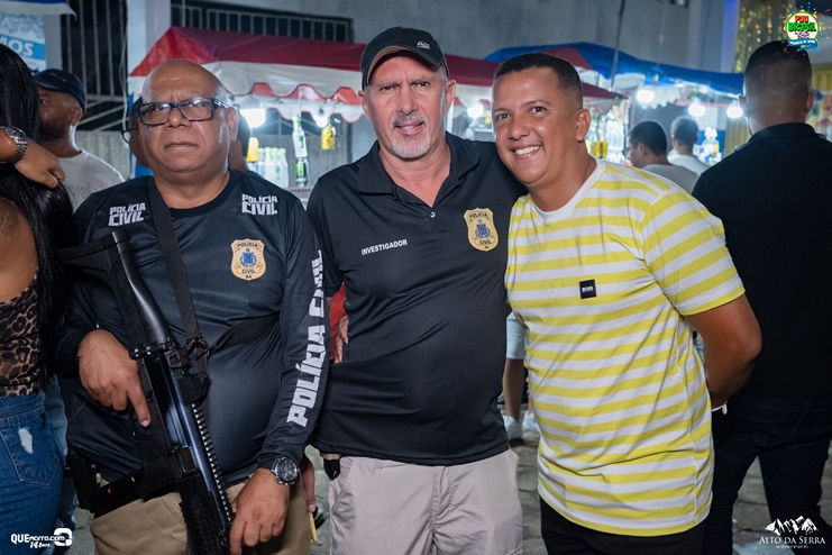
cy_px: 278
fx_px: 832
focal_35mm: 36
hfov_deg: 53.1
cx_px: 416
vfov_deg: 36.9
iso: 2500
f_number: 2.8
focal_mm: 24
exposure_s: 1/400
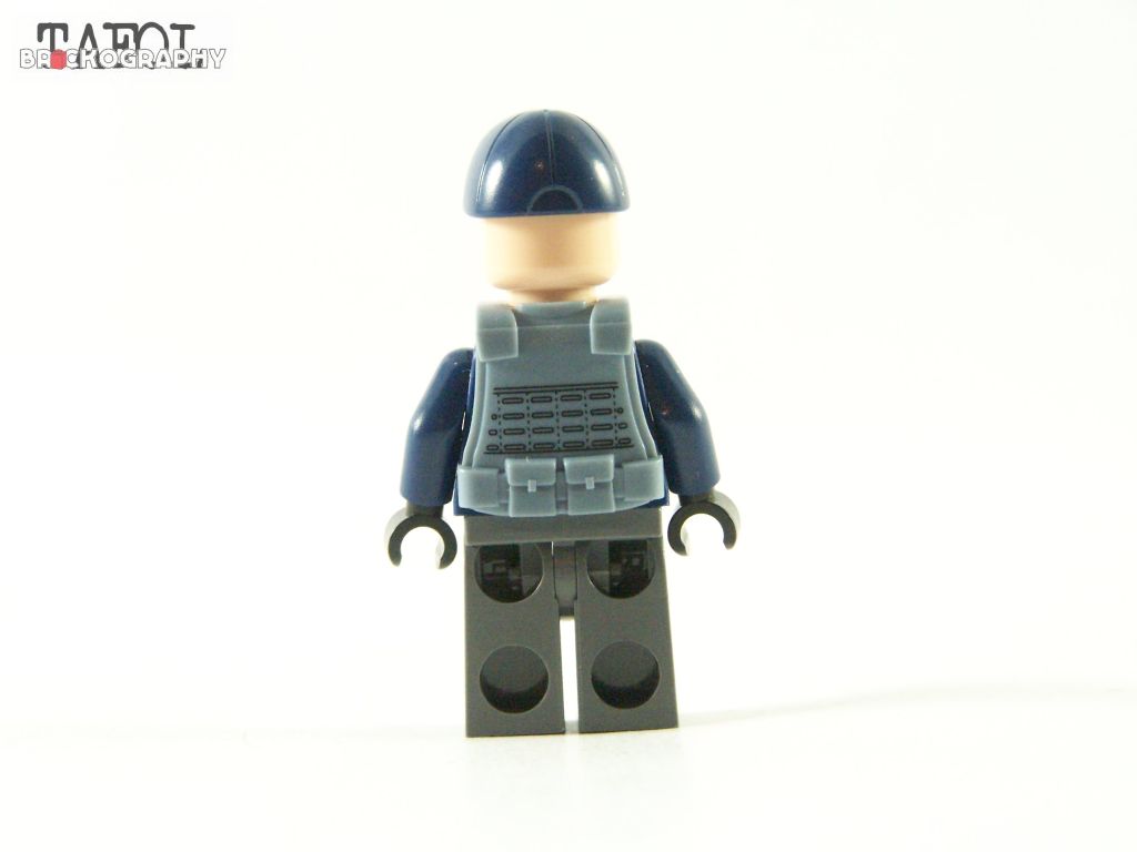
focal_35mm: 117
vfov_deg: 12.7
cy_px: 426
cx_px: 568
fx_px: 3843
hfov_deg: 16.8
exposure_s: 1/60
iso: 400
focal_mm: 19.4
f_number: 3.6
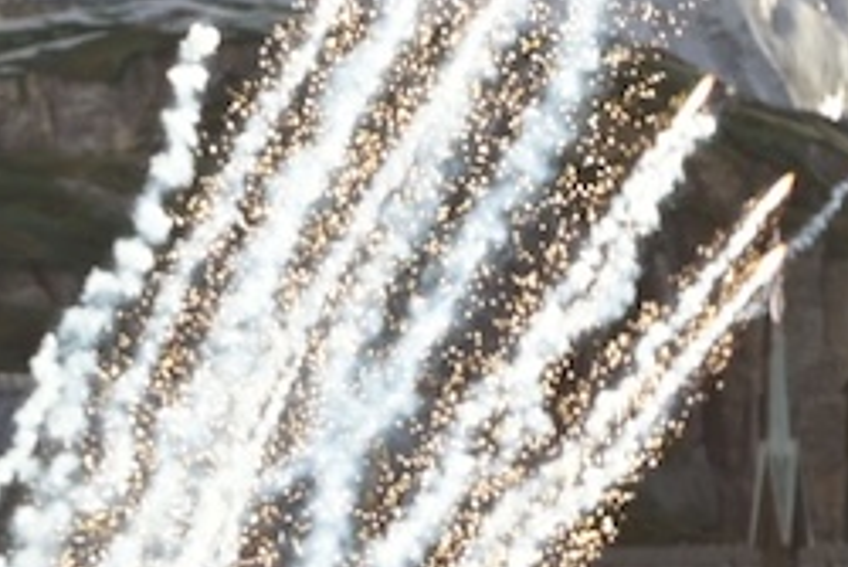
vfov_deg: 2.1
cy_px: 779
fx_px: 15437
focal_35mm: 655
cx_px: -543
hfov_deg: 3.1
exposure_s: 1/400
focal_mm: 82
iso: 250
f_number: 8
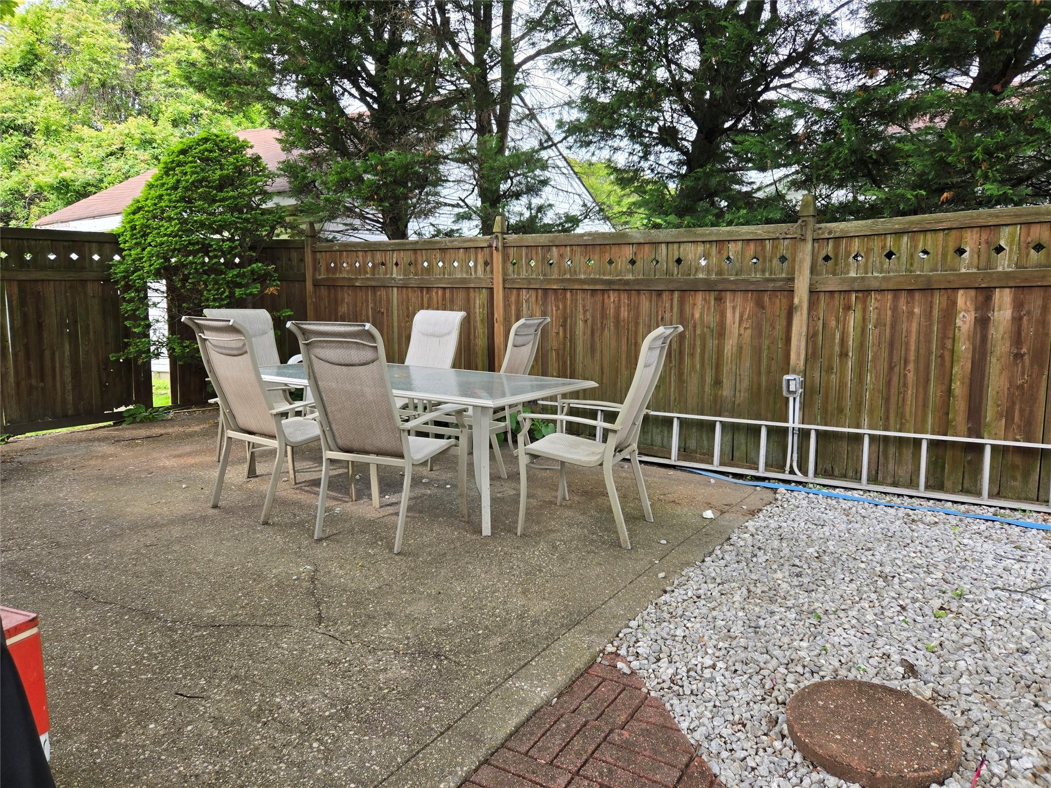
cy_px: 394
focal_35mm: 23
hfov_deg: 73.9
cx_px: 526
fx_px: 698
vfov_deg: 58.9
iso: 100
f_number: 1.8
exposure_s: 1/508
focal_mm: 5.4
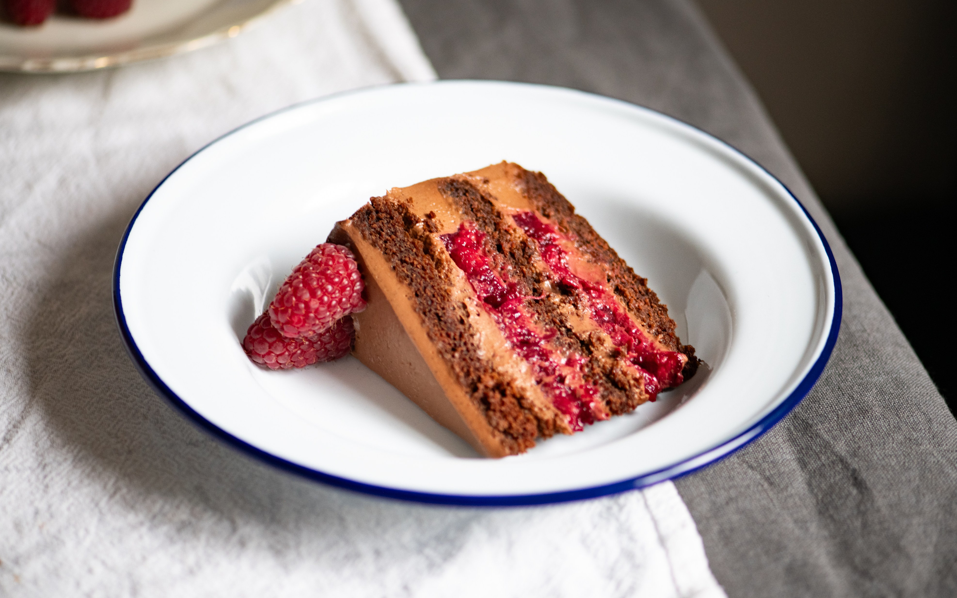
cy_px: 280
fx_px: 2895
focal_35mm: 111
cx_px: 492
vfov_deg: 11.8
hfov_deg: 18.8
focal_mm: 105
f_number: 3
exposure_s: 1/20
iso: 640
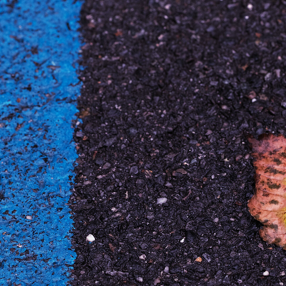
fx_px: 2645
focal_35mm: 283
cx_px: 138
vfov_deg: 6.2
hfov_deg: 6.2
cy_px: 123
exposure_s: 1/180
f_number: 2.8
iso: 200
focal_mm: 90
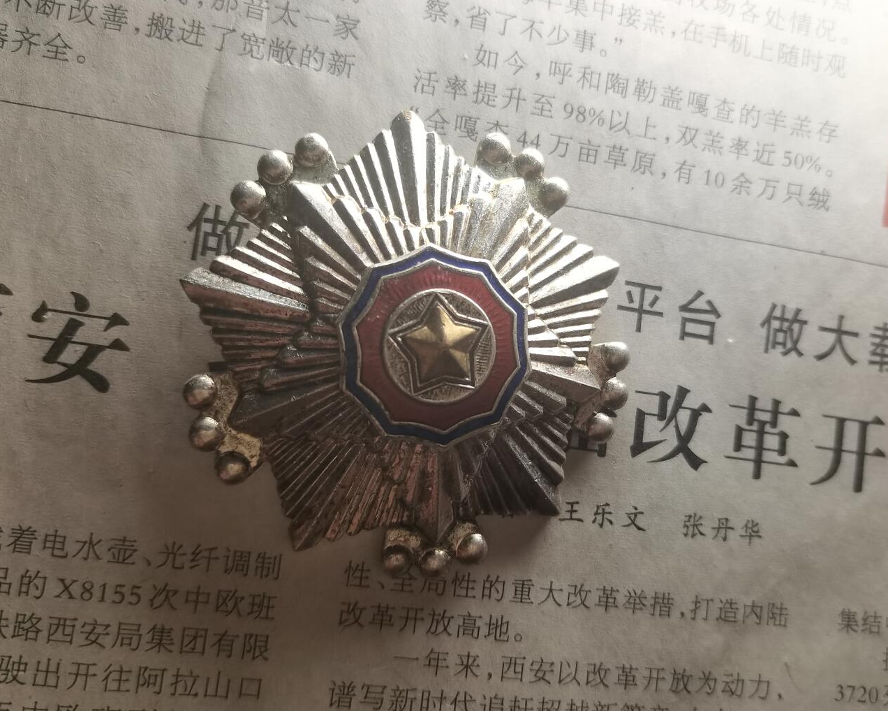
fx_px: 762
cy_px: 360
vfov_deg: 50.0
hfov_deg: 60.4
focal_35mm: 29
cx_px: 468
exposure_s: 1/363
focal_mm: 4.94
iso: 160
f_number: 1.9
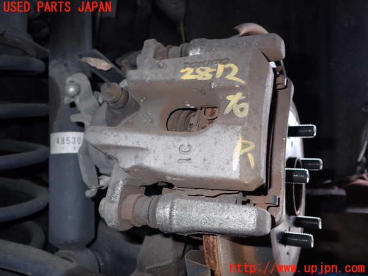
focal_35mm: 32
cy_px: 138
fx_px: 340
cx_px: 184
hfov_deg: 56.8
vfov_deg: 44.2
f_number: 7.1
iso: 200
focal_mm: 5.79
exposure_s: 1/30
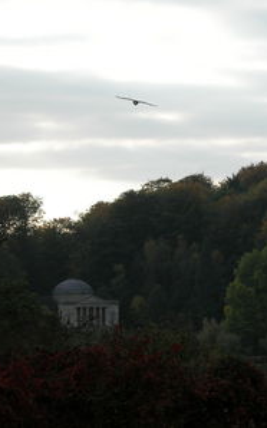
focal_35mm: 178
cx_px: 195
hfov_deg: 7.4
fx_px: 2074
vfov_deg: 11.8
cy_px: 214
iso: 100
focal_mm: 31.9
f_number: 4.8
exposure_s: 1/324
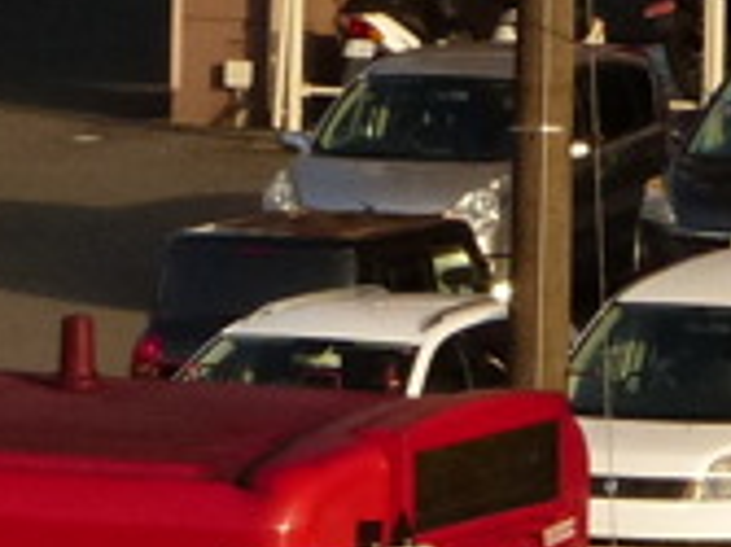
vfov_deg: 1.1
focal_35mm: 1398
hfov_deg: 1.4
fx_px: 29501
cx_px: -871
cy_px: 1518
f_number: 6.3
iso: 320
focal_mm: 41.1
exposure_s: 1/200
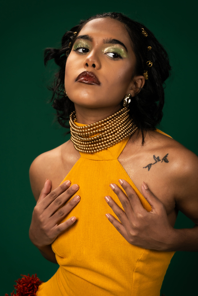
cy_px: 148
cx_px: 99
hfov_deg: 18.2
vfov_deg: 27.0
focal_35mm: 75
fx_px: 619
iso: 100
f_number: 5.6
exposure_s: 1/100
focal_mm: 50
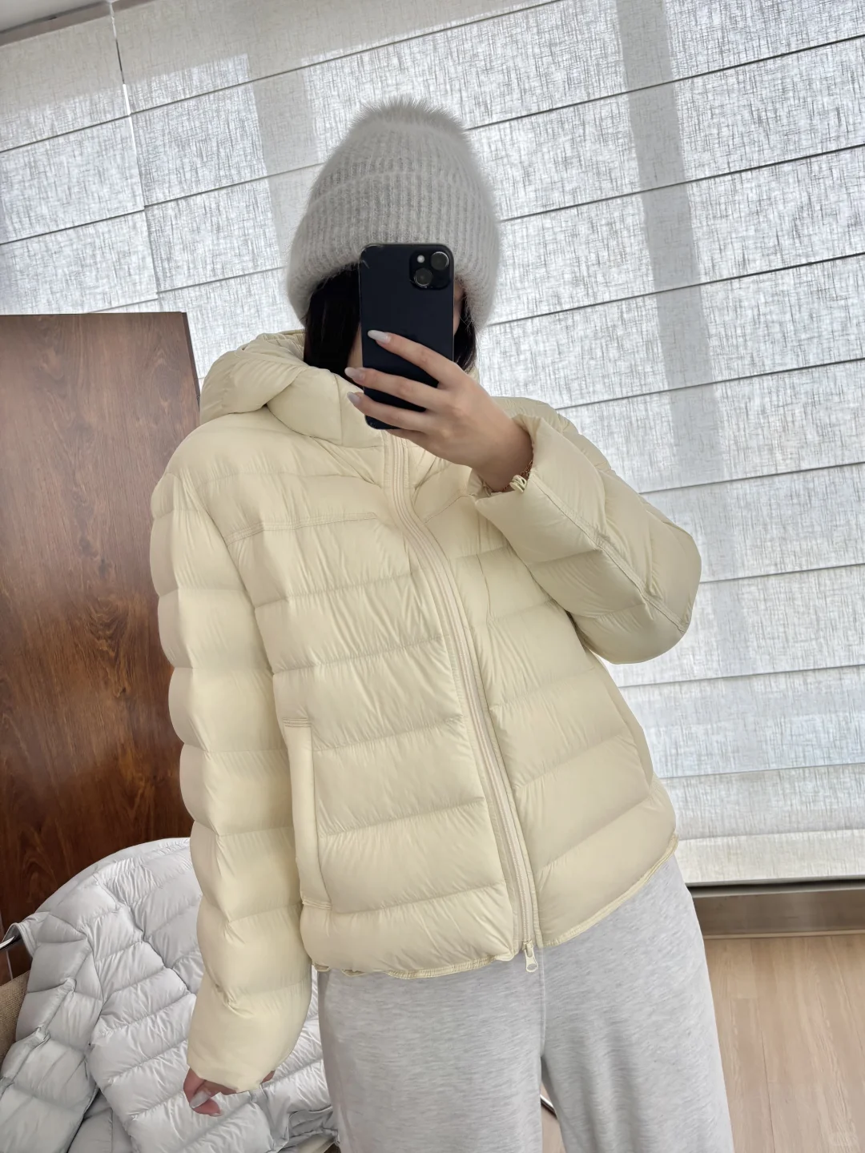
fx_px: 866
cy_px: 576
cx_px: 432
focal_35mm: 26
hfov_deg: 53.1
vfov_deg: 67.3
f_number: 1.6
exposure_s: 1/121
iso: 80
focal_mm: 5.96
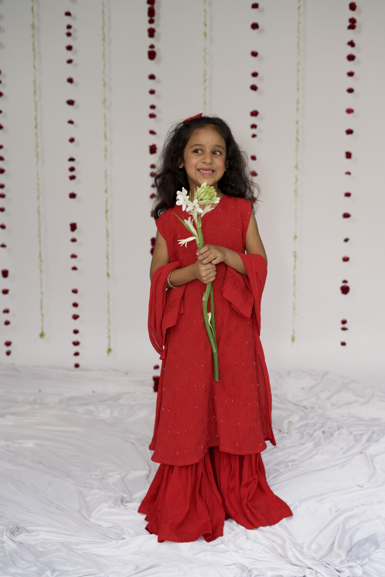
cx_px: 192
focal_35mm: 50
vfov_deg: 39.6
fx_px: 802
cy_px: 288
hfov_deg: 27.0
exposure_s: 1/250
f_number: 2.8
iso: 100
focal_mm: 50
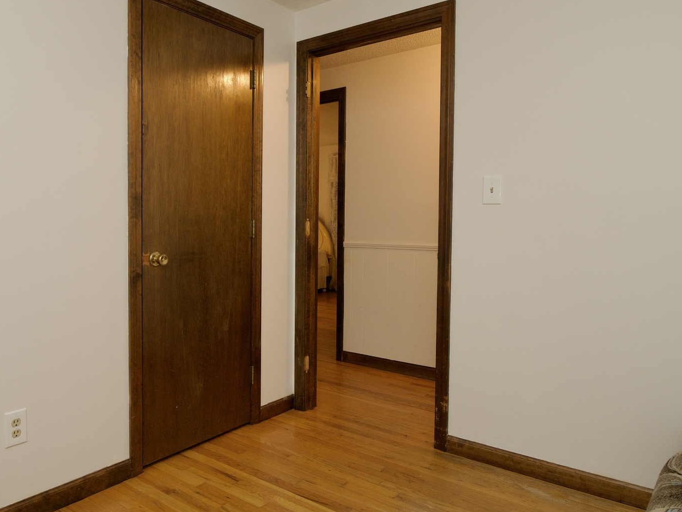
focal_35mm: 26
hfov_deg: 66.4
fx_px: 512
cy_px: 243
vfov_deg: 53.1
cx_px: 262
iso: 640
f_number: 5.6
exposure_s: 1/30
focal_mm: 12
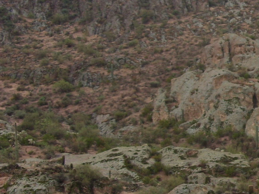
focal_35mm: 125
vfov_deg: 11.9
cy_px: 94
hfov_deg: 14.5
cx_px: 408
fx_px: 935
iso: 50
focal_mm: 6.3
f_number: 2.8
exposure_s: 1/284
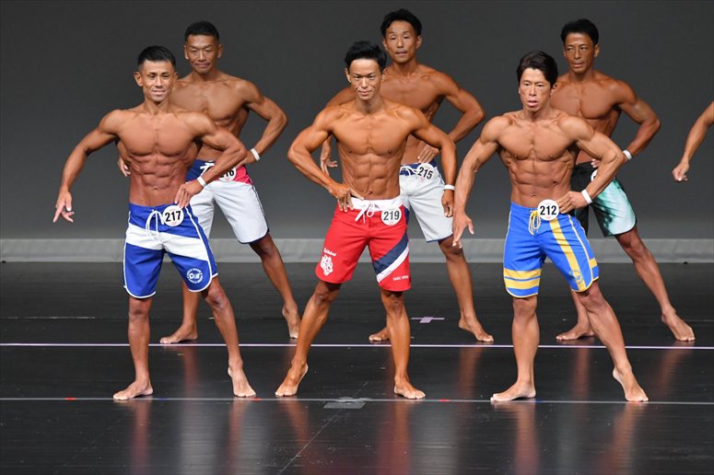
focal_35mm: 300
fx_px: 5947
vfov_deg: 4.6
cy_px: 238
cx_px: 357
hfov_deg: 6.9
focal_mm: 200
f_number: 5.6
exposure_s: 1/400
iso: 4000
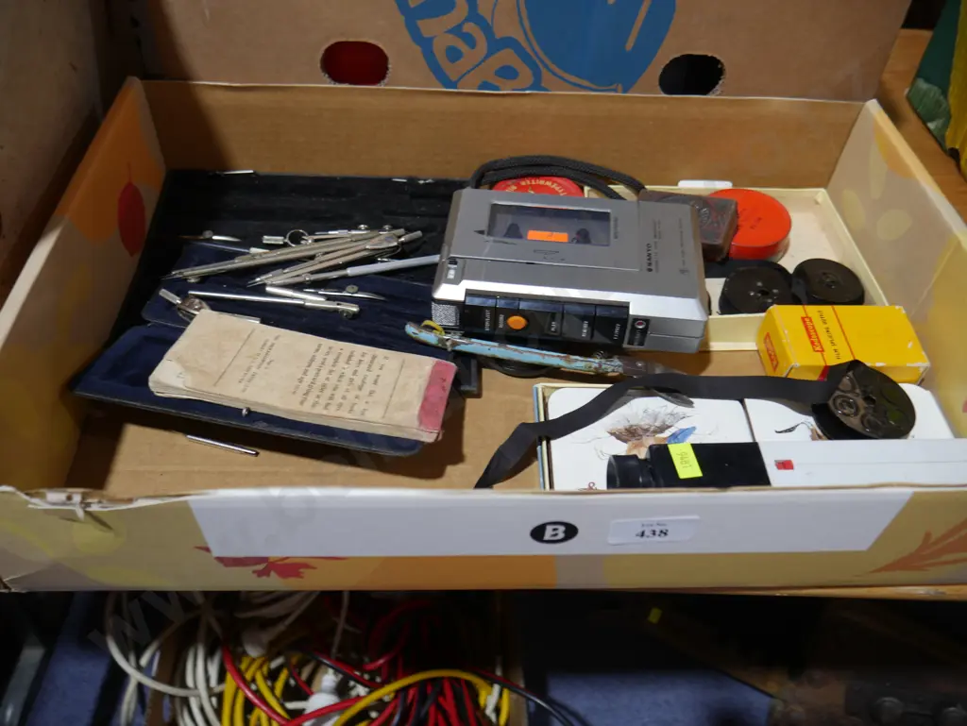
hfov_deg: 63.4
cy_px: 363
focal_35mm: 28
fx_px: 783
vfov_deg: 49.8
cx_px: 484
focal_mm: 14
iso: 250
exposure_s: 1/60
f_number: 3.5
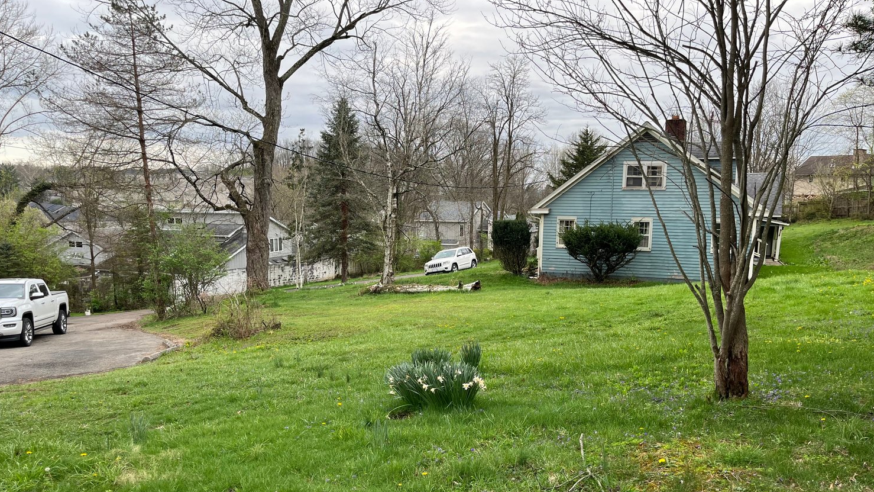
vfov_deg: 40.0
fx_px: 672
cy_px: 300
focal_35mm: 29
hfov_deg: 66.1
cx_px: 433
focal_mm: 5.1
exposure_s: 1/631
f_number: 1.6
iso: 50
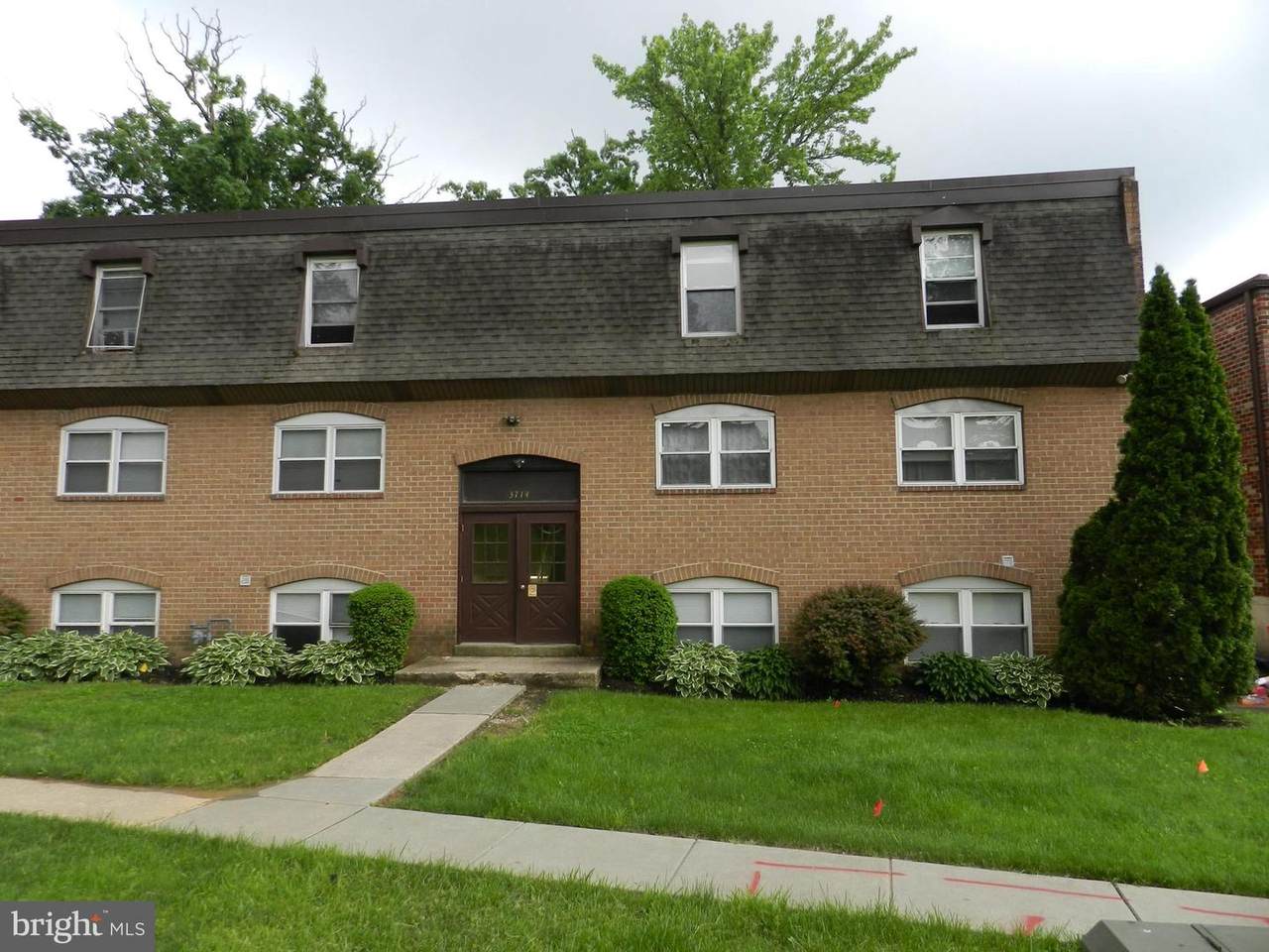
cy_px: 476
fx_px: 843
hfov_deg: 73.9
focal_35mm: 23
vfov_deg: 58.9
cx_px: 634
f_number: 3.4
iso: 160
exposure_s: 1/250
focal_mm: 4
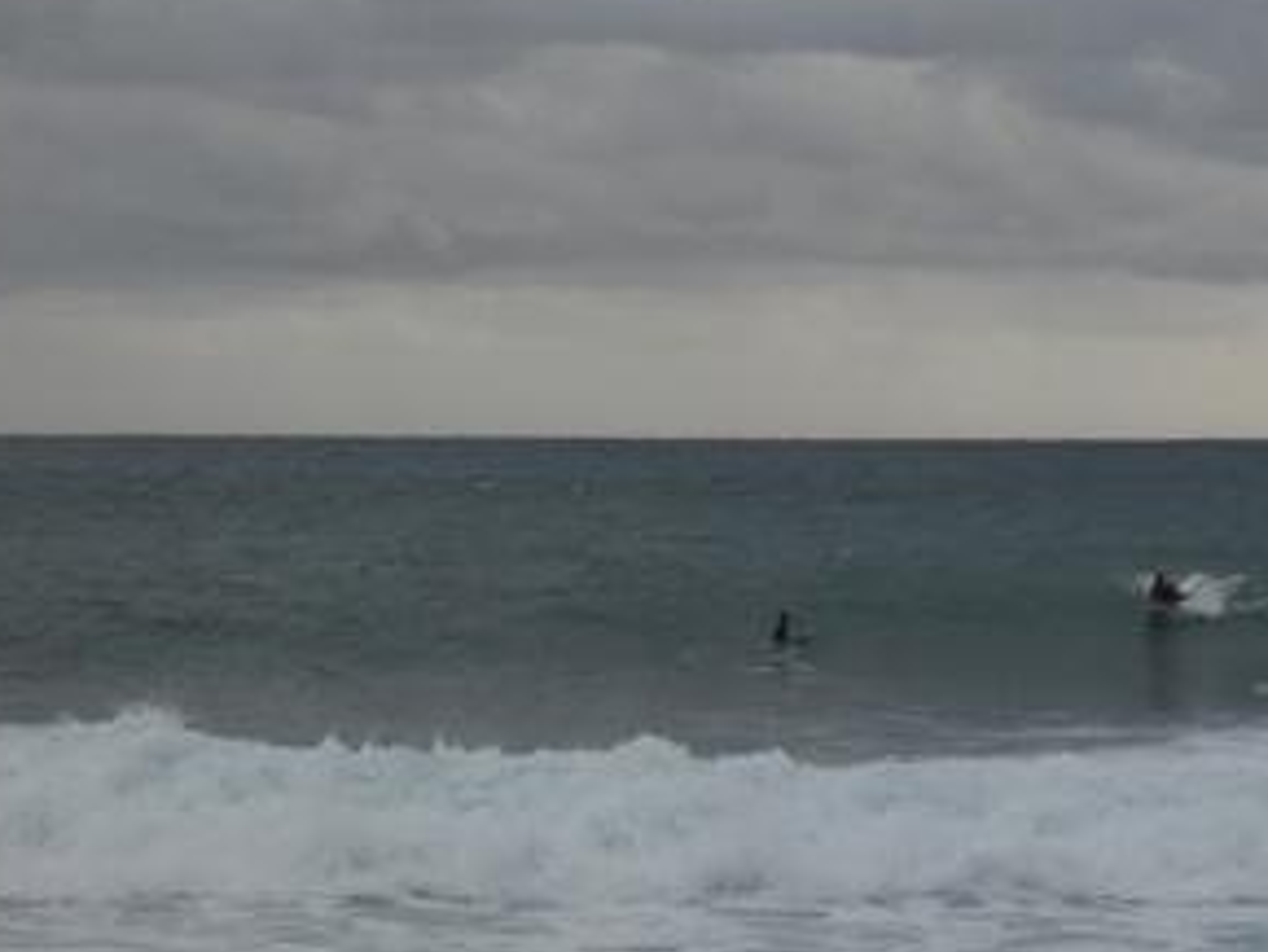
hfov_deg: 11.4
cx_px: 895
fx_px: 6340
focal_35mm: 173
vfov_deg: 8.6
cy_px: 616
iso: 400
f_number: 4.8
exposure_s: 1/250
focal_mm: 17.9
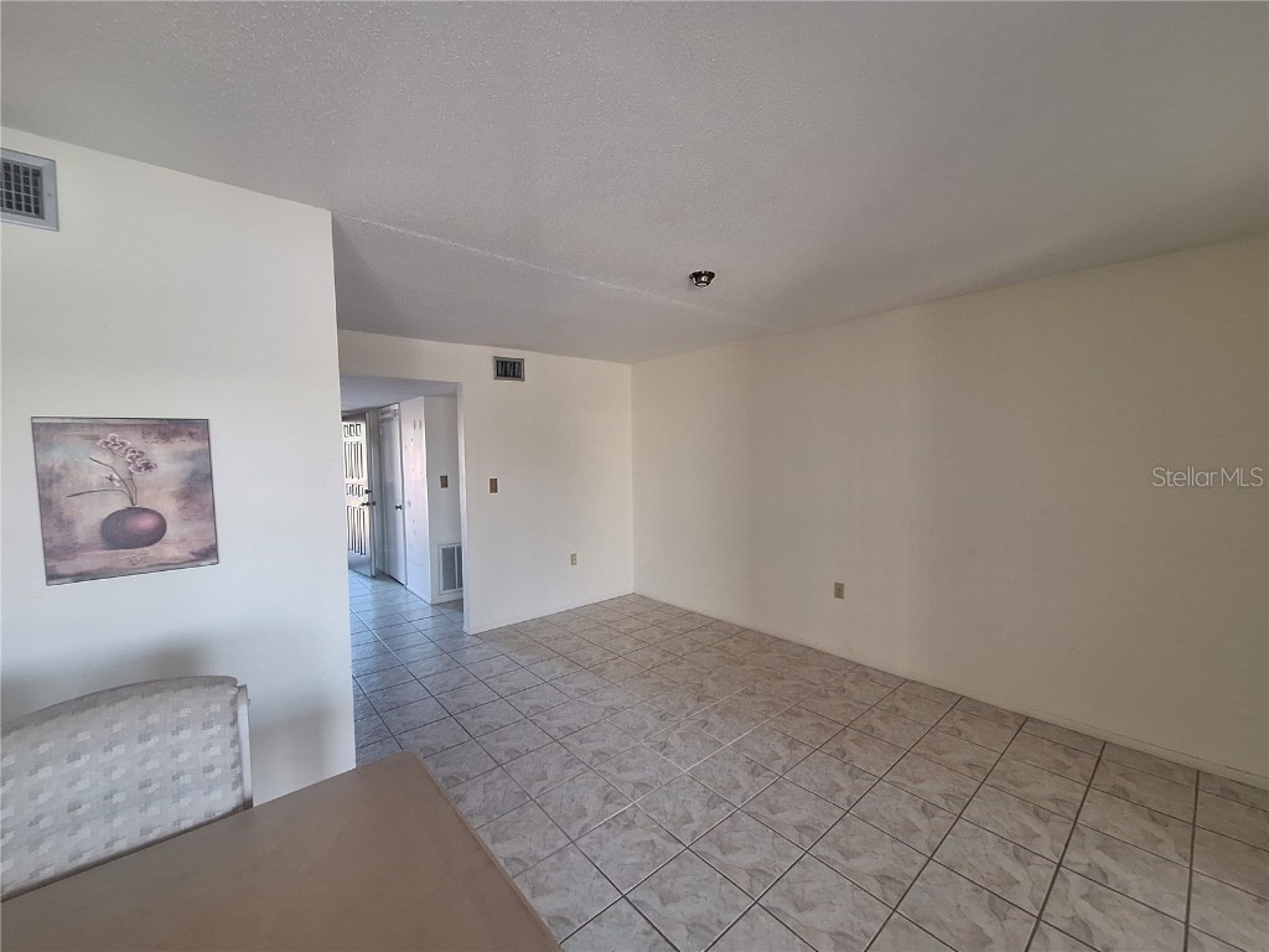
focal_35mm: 13
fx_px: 477
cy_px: 476
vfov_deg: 89.9
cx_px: 634
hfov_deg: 106.2
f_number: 2.2
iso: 125
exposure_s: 1/40
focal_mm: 1.74
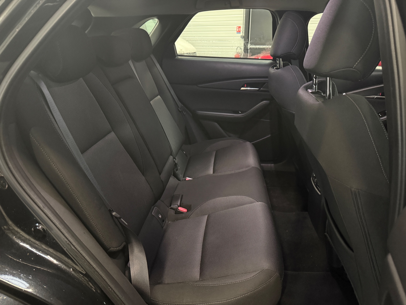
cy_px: 152
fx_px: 281
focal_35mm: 24
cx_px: 203
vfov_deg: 56.8
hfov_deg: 71.6
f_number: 1.78
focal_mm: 6.76
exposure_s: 1/25
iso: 1250
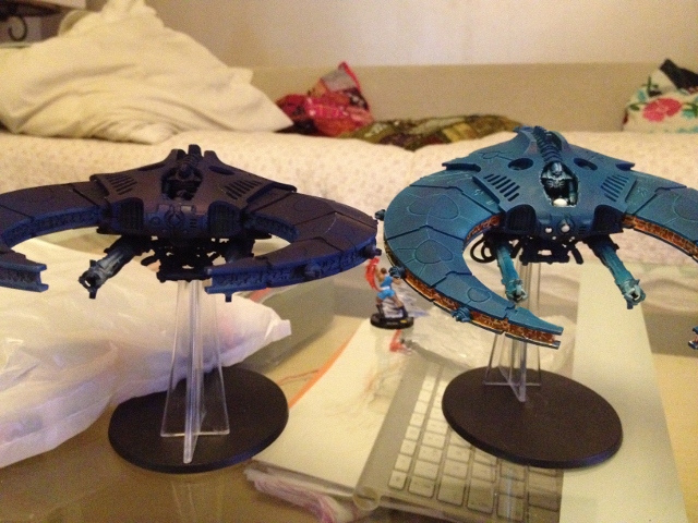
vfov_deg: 40.7
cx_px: 349
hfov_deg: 52.6
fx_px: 706
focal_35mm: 35
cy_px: 262
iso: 800
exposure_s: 1/17
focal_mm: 4.28
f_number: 2.4
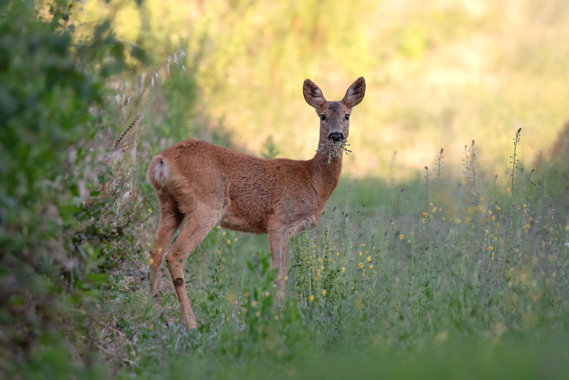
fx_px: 6957
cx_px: 284
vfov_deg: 3.1
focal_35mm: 440
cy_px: 190
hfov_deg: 4.7
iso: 1400
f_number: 8
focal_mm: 440
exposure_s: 1/640
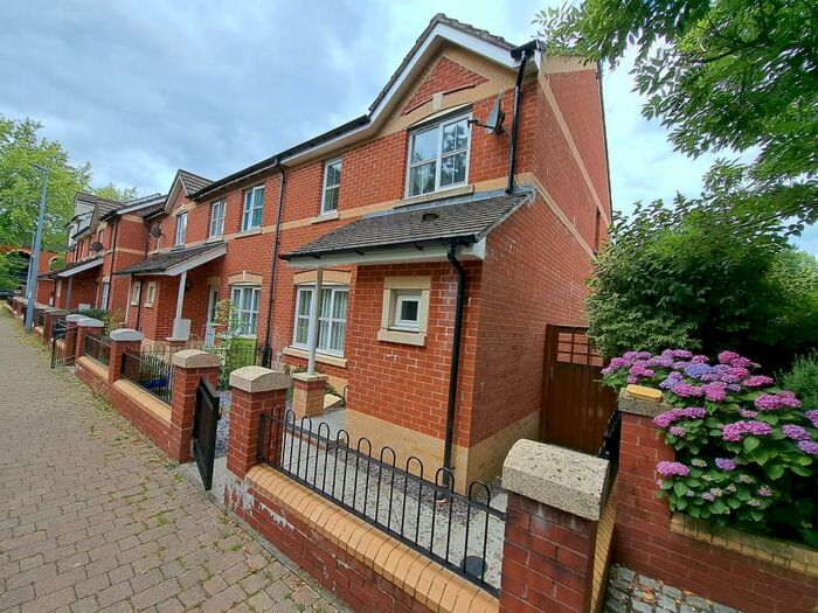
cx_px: 409
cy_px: 306
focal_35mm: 13
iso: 50
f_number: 2.2
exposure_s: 1/560
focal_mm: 1.74
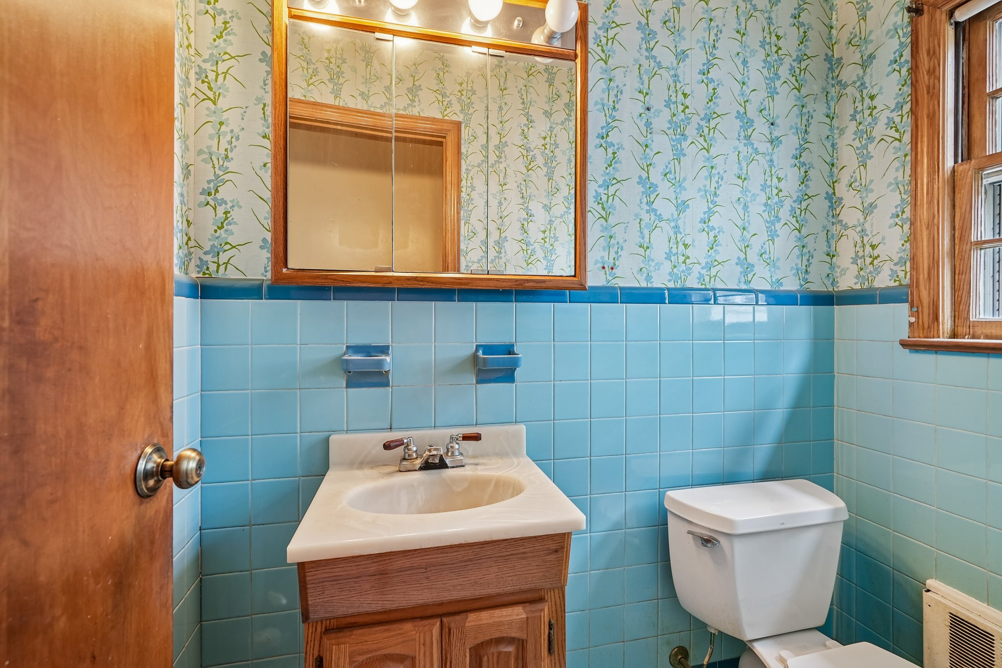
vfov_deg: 73.7
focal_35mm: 16
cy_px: 334
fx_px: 445
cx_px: 501
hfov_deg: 96.7
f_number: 8
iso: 400
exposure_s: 1/2
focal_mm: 16
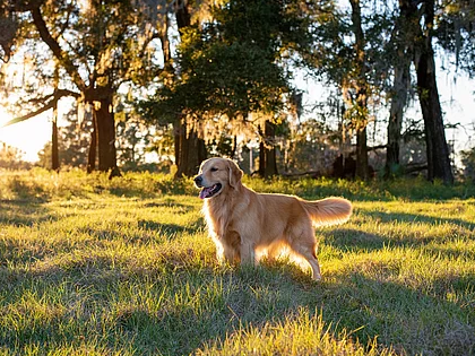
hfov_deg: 34.9
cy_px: 176
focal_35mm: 55
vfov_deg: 26.6
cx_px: 216
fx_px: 755
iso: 1100
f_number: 4
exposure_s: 1/1250
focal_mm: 50
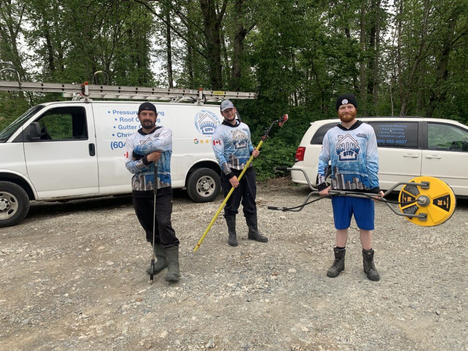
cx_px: 234
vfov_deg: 53.1
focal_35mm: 26
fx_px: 352
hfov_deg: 67.3
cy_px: 176
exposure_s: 1/279
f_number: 1.8
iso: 25
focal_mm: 4.25
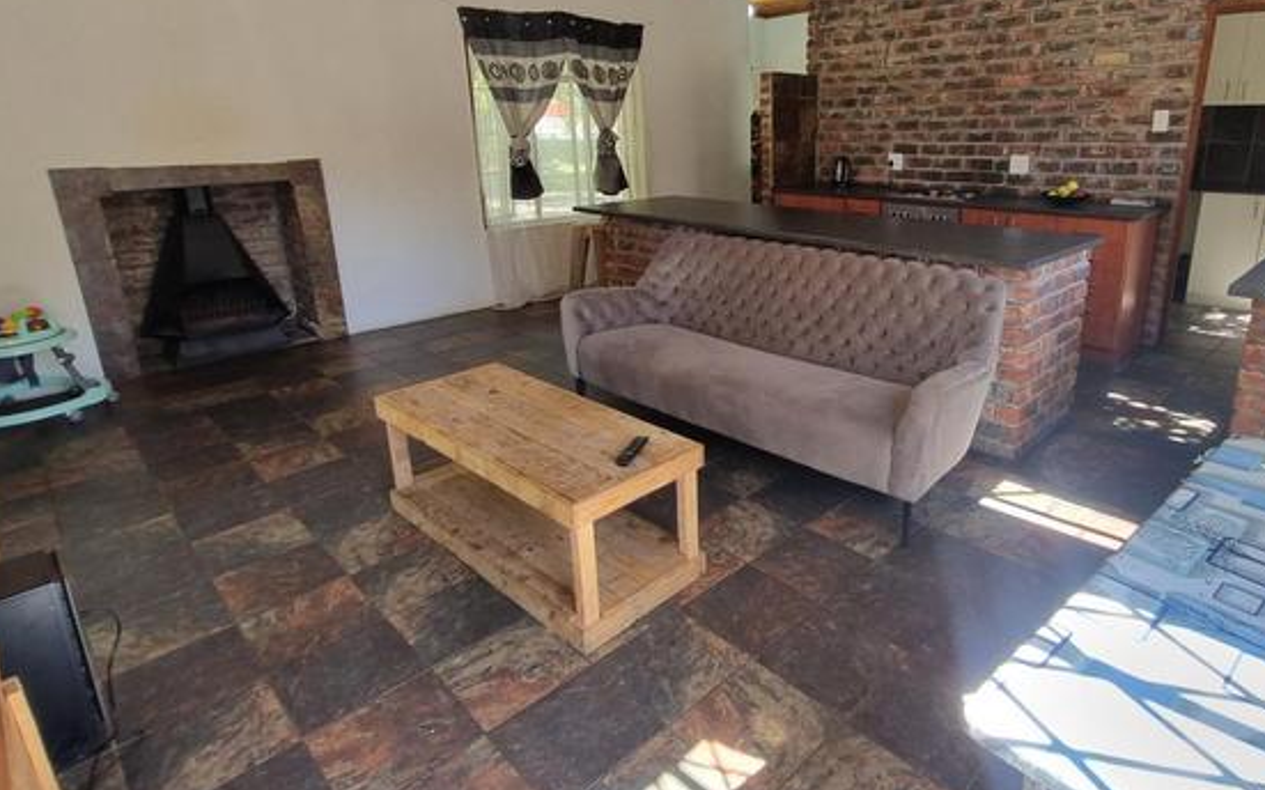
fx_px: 689
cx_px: 746
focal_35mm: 20
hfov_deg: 84.2
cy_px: 326
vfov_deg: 59.2
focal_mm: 1.74
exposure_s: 1/50
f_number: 2.2
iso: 80
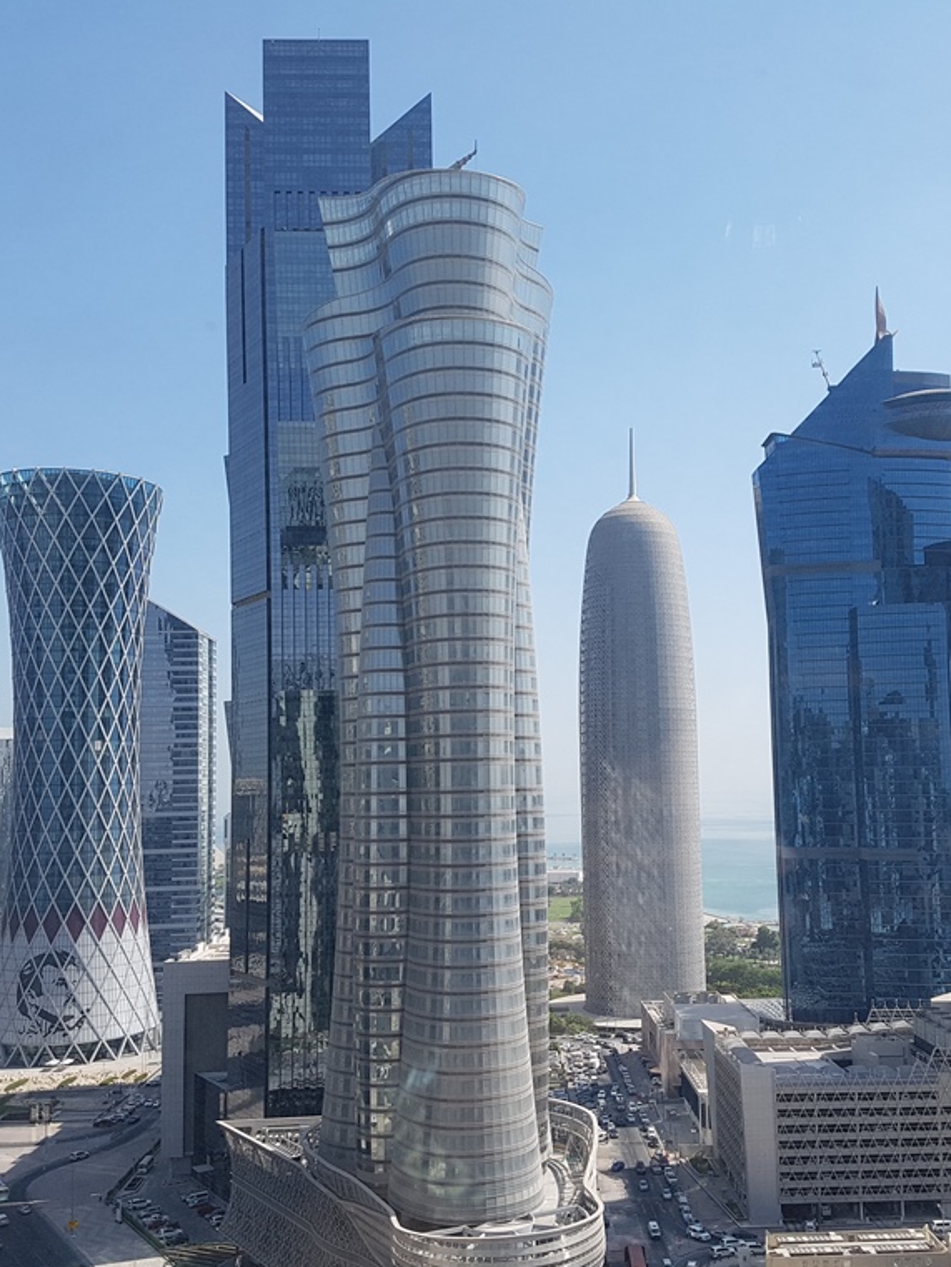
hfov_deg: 40.6
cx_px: 561
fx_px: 1282
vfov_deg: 52.6
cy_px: 636
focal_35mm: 35
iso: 50
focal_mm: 4.2
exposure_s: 1/678
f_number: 1.7
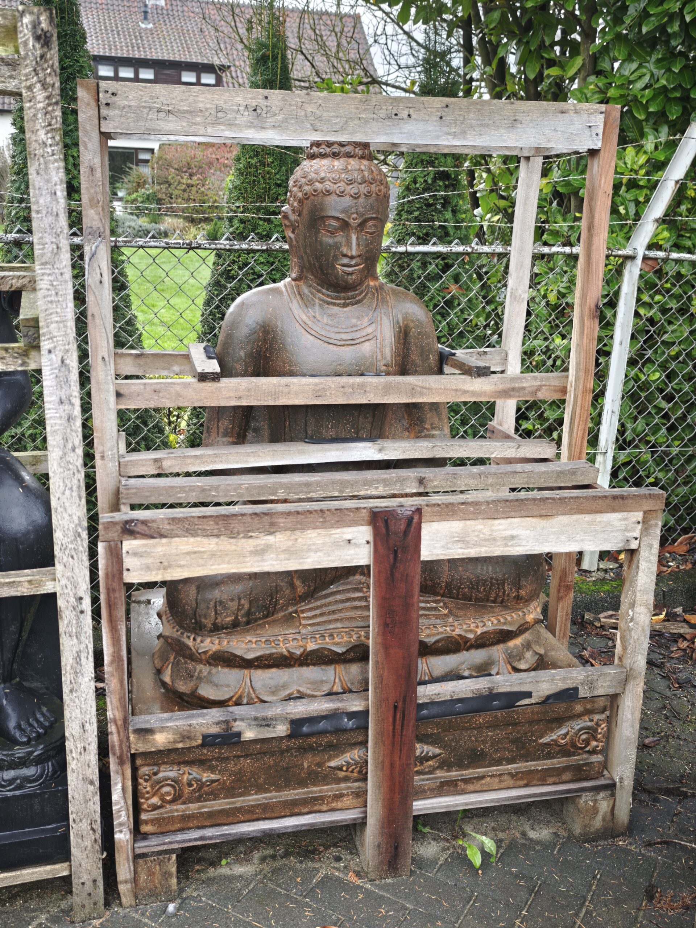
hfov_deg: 40.7
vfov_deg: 52.6
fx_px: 938
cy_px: 464
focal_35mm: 35
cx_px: 348
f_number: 1.63
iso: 100
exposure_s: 1/100
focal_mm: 8.72
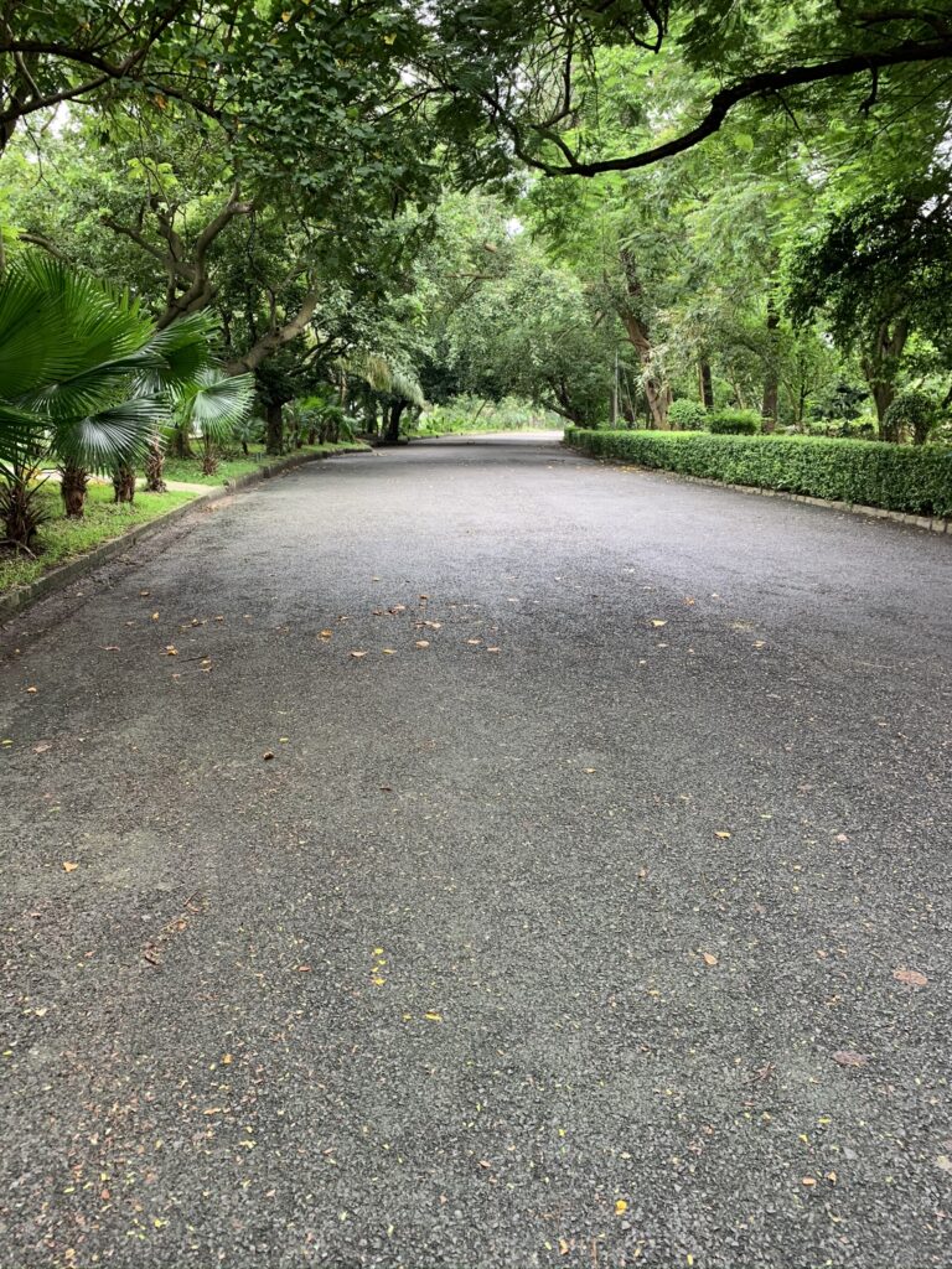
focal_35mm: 26
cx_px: 476
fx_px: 953
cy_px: 634
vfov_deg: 67.3
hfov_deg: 53.1
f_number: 1.8
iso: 80
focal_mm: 4.25
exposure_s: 1/121
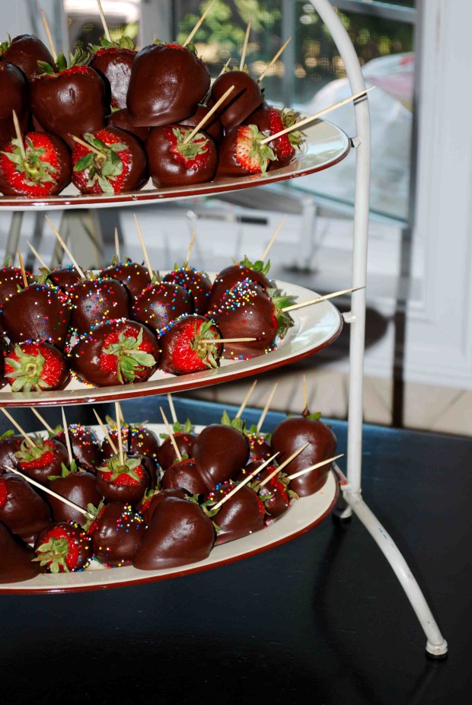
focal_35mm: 82
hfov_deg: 16.6
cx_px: 236
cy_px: 352
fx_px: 1618
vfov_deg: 24.6
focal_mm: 55
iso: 200
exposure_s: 1/60
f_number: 5.6
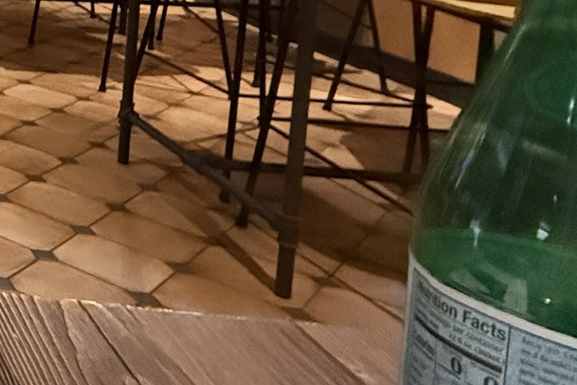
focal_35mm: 53
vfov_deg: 22.4
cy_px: -137
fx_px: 849
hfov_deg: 22.0
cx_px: -469
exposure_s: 1/60
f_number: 2.2
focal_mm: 2.22
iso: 1250
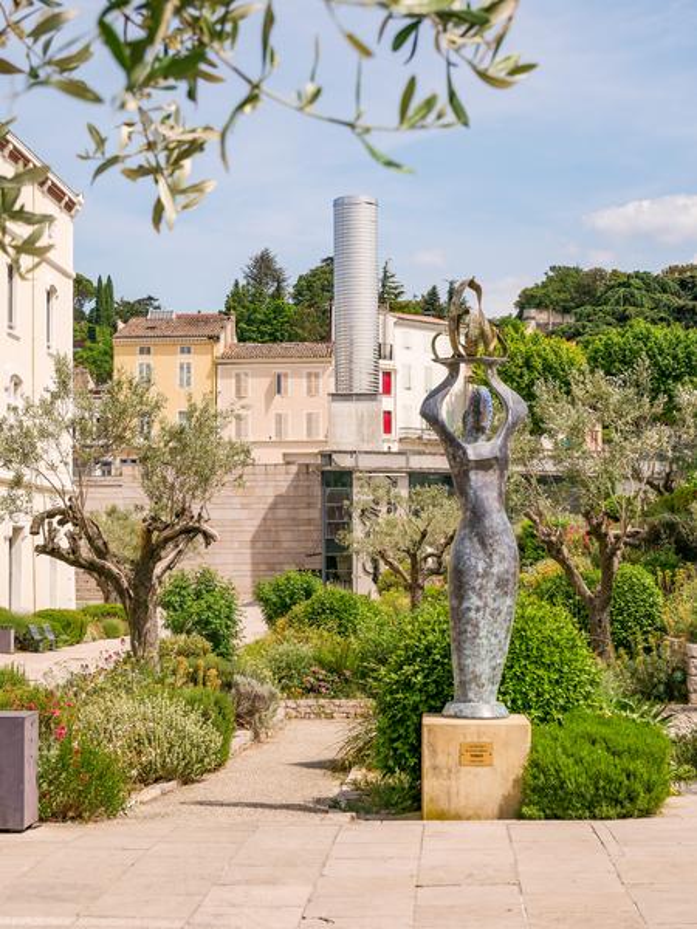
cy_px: 464
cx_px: 348
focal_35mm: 64
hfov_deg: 22.9
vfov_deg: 30.3
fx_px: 1718
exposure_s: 1/640
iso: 200
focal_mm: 32
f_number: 8
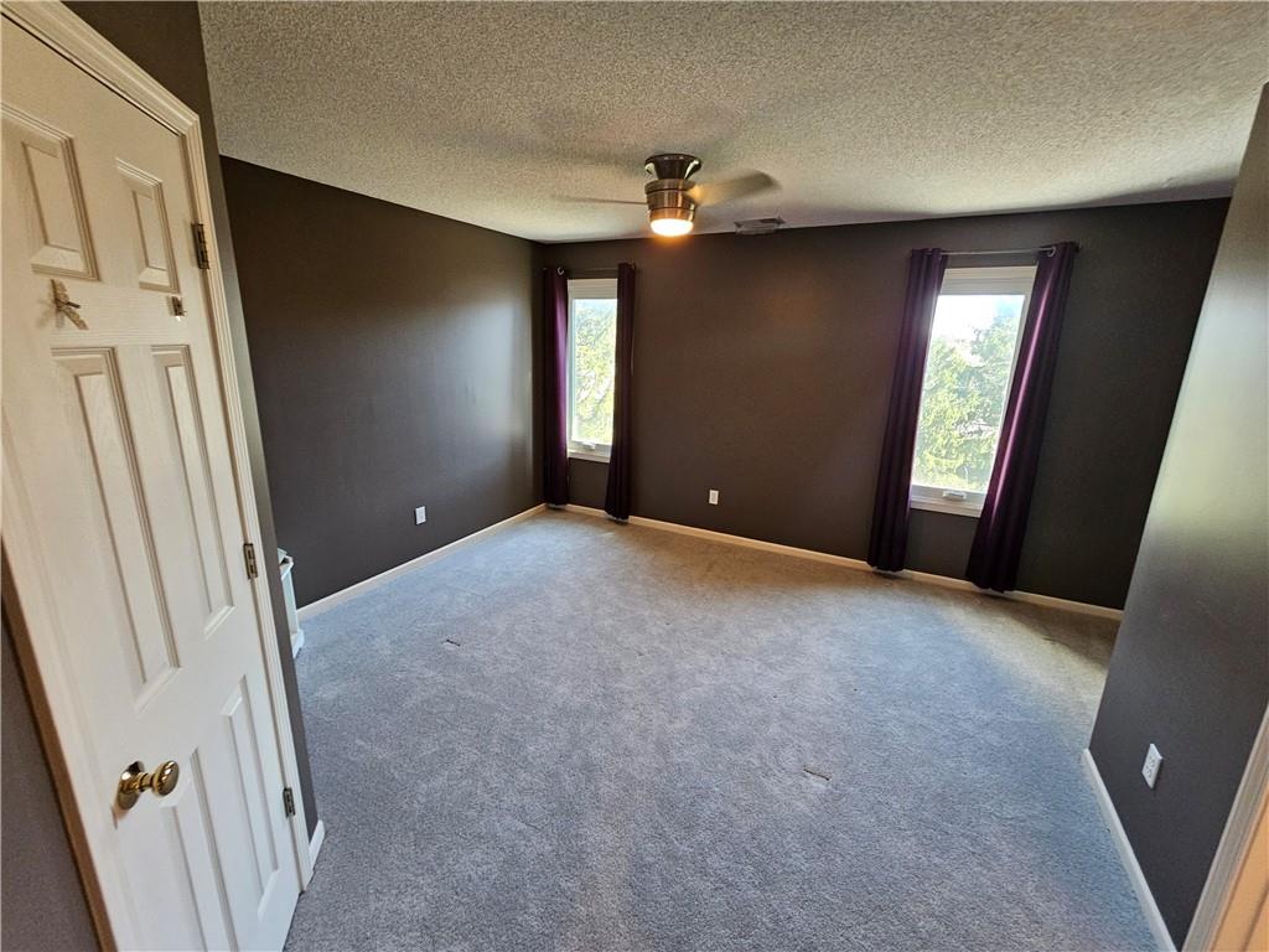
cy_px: 476
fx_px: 477
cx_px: 634
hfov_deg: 106.2
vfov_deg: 89.9
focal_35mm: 13
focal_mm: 2.2
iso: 400
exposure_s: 1/40
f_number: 2.2
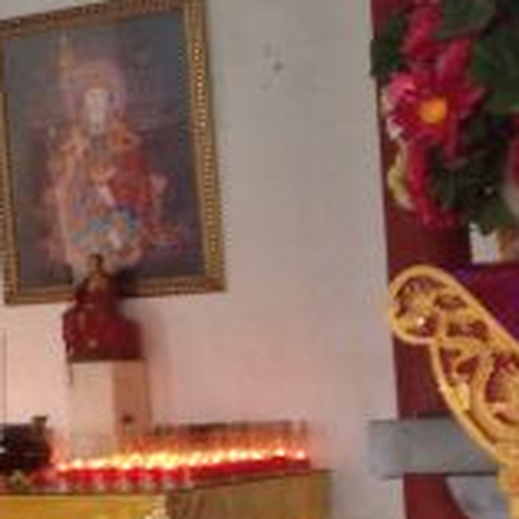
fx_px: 2527
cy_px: 291
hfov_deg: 10.4
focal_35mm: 149
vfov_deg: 11.7
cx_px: -668
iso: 125
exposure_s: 1/20
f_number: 2.4
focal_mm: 4.12
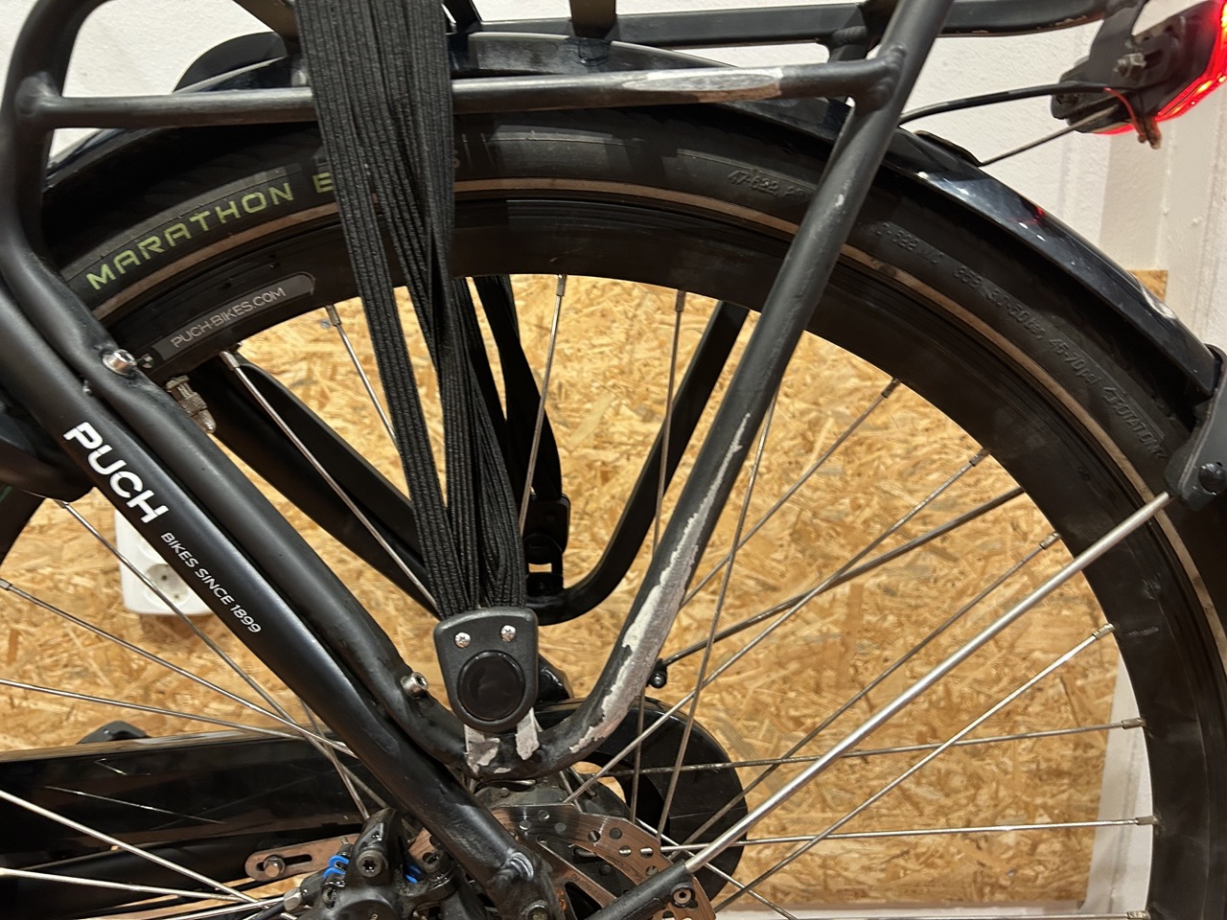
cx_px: 614
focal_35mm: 26
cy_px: 460
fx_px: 922
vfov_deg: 53.1
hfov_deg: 67.3
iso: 250
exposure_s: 1/50
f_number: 1.5
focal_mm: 5.7
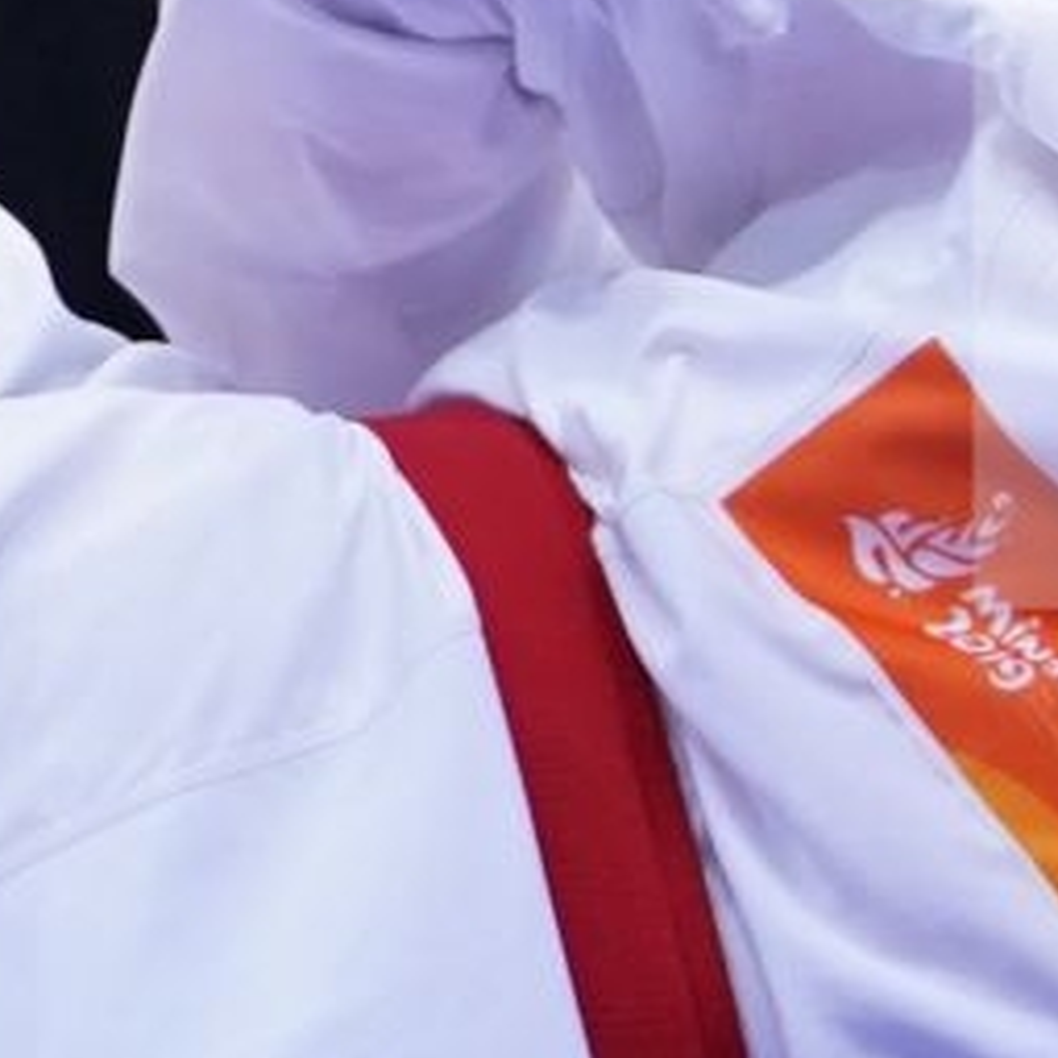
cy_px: 232
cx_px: -46
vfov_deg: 1.3
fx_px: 47996
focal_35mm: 1388
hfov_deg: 1.3
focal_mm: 154
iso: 1250
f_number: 2.8
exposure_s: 1/1000
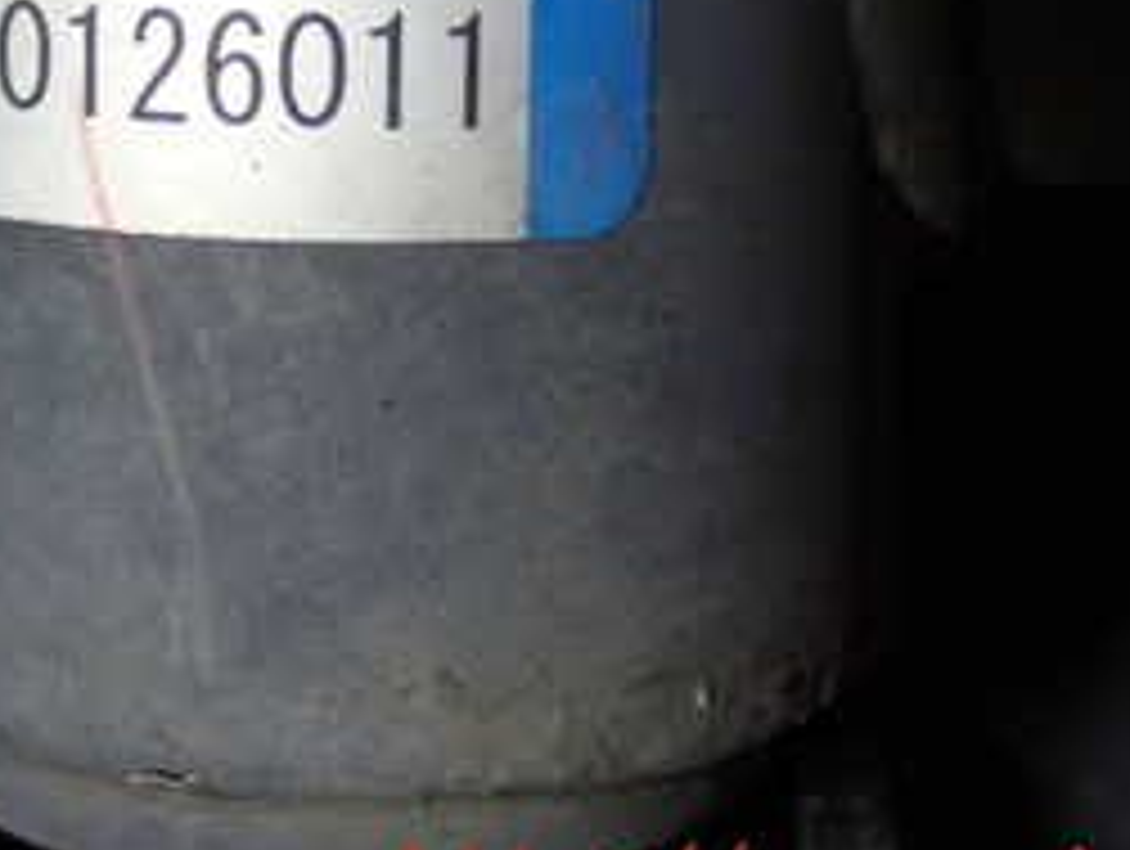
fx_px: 3433
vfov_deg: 13.9
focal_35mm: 105
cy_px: -63
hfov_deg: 18.3
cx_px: 68
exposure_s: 1/125
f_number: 2.9
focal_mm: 7.84
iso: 400
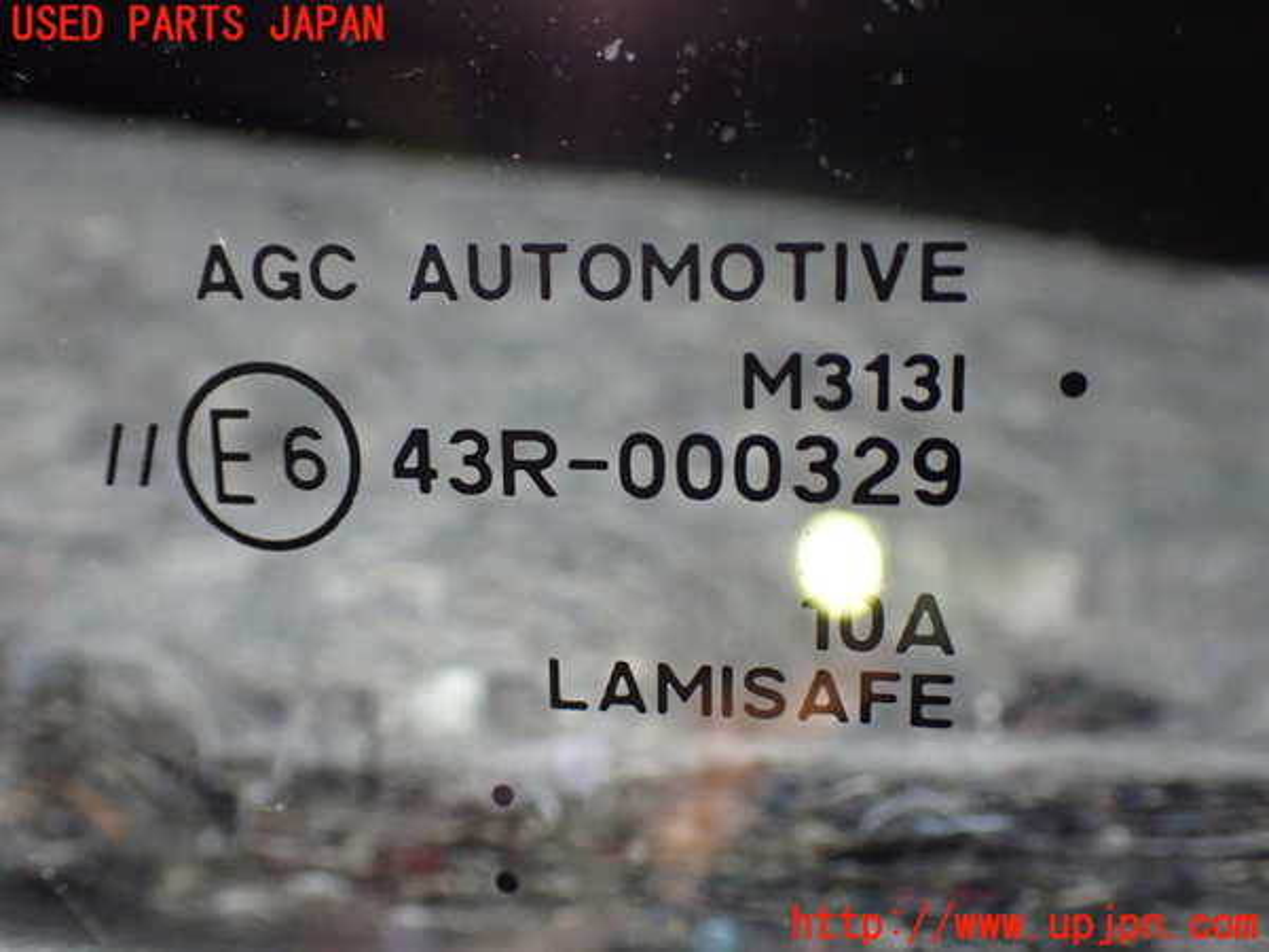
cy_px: 476
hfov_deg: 45.8
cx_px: 634
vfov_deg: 35.1
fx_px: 1503
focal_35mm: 41
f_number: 2.8
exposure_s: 1/125
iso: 800
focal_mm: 7.31
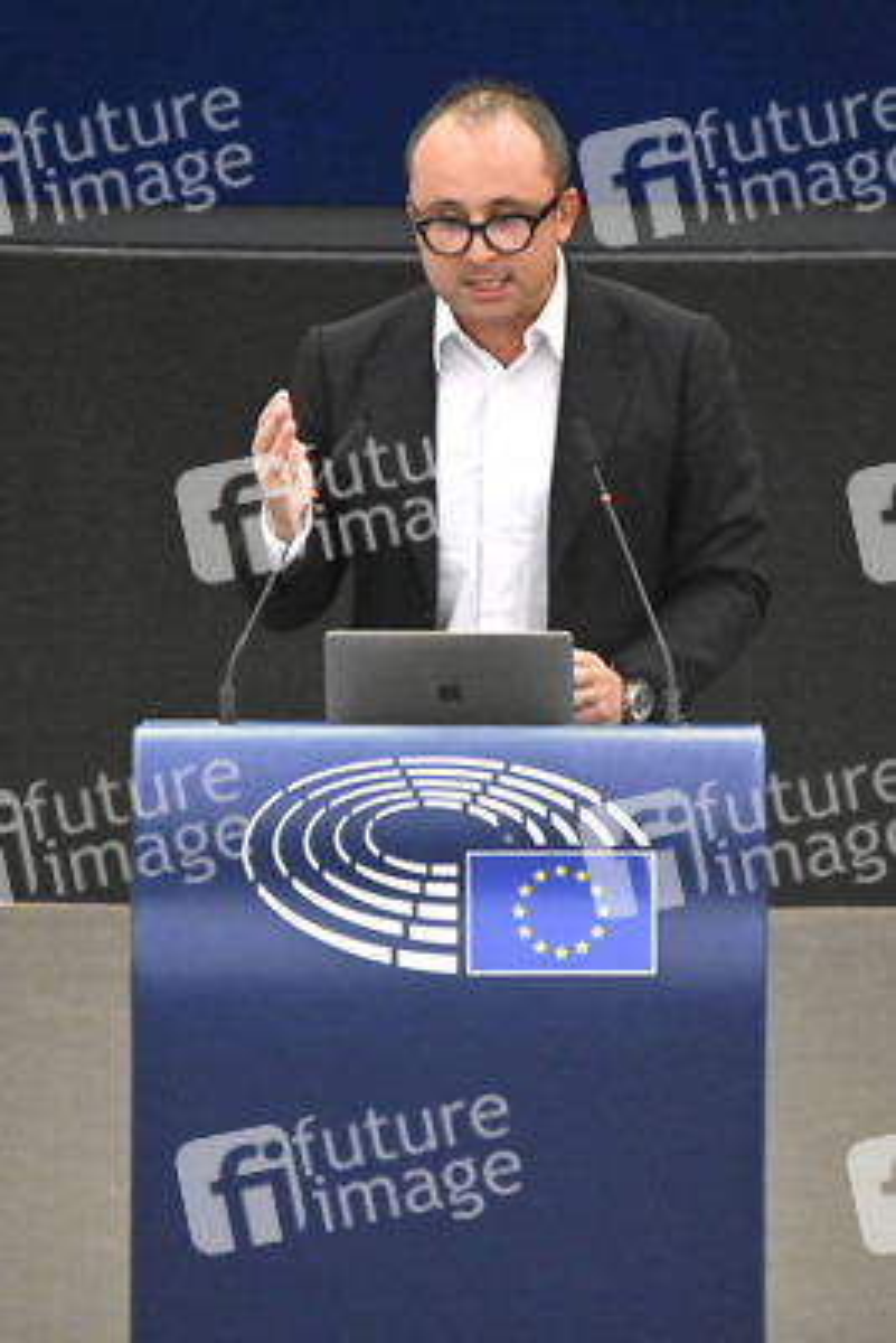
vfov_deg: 4.1
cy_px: 672
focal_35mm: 500
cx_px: 448
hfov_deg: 2.8
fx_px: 18649
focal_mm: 500
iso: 6400
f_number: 6.3
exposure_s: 1/400
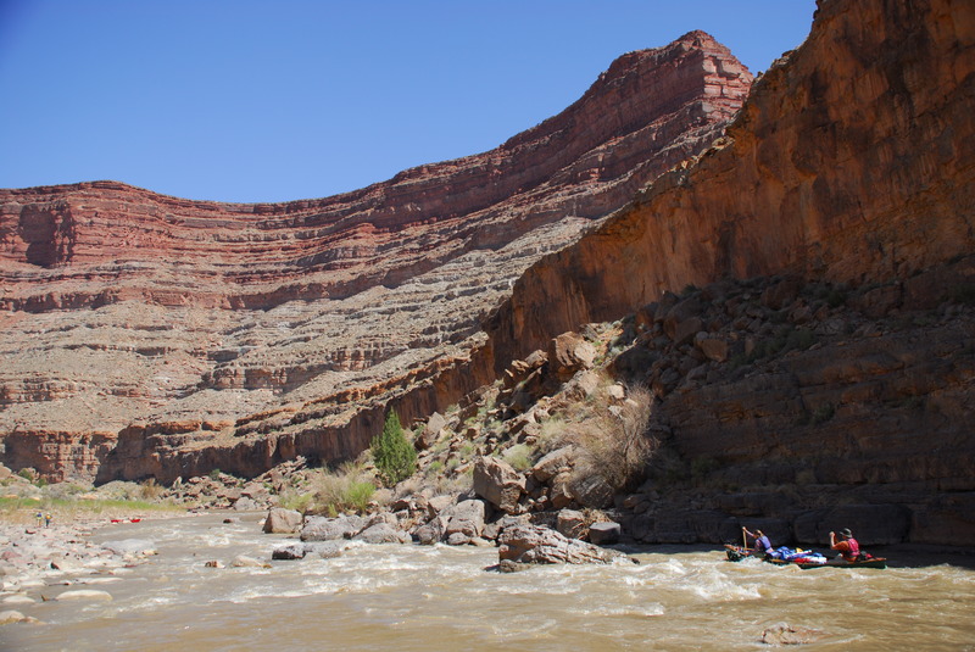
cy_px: 326
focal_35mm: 33
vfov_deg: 40.0
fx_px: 895
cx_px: 488
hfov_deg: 57.2
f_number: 3.8
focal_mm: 22
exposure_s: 1/250
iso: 125
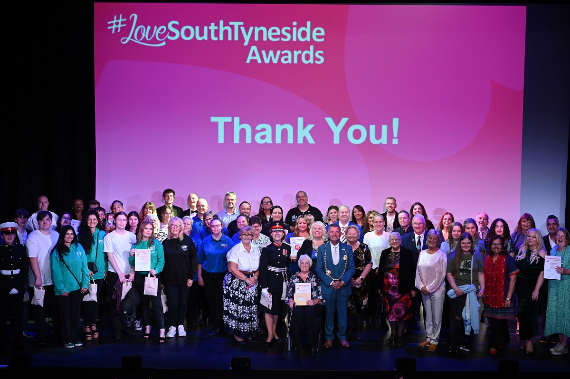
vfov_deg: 23.3
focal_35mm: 58
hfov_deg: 34.5
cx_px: 285
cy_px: 190
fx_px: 918
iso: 2800
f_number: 5.6
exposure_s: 1/250
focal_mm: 58
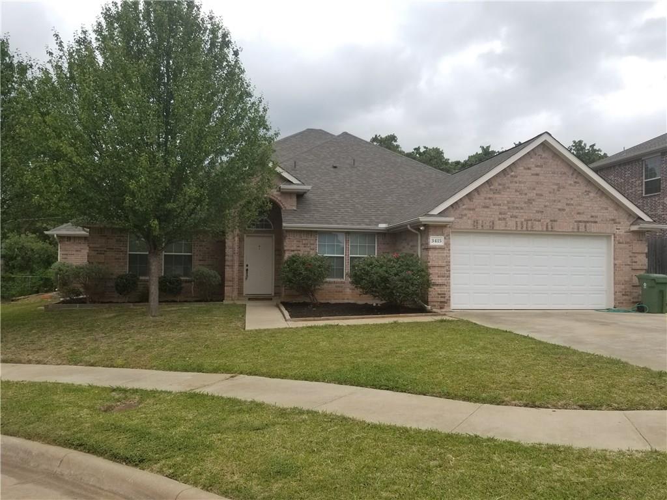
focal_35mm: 26
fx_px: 501
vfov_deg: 53.1
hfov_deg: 67.3
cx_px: 334
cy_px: 250
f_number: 1.7
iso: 50
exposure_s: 1/1472
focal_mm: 4.3
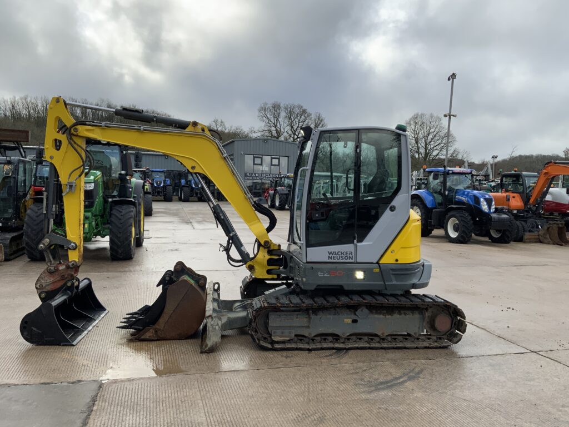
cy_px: 214
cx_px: 284
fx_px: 477
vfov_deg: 48.2
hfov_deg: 61.7
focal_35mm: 29
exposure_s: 1/869
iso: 16
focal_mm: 3
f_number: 1.8
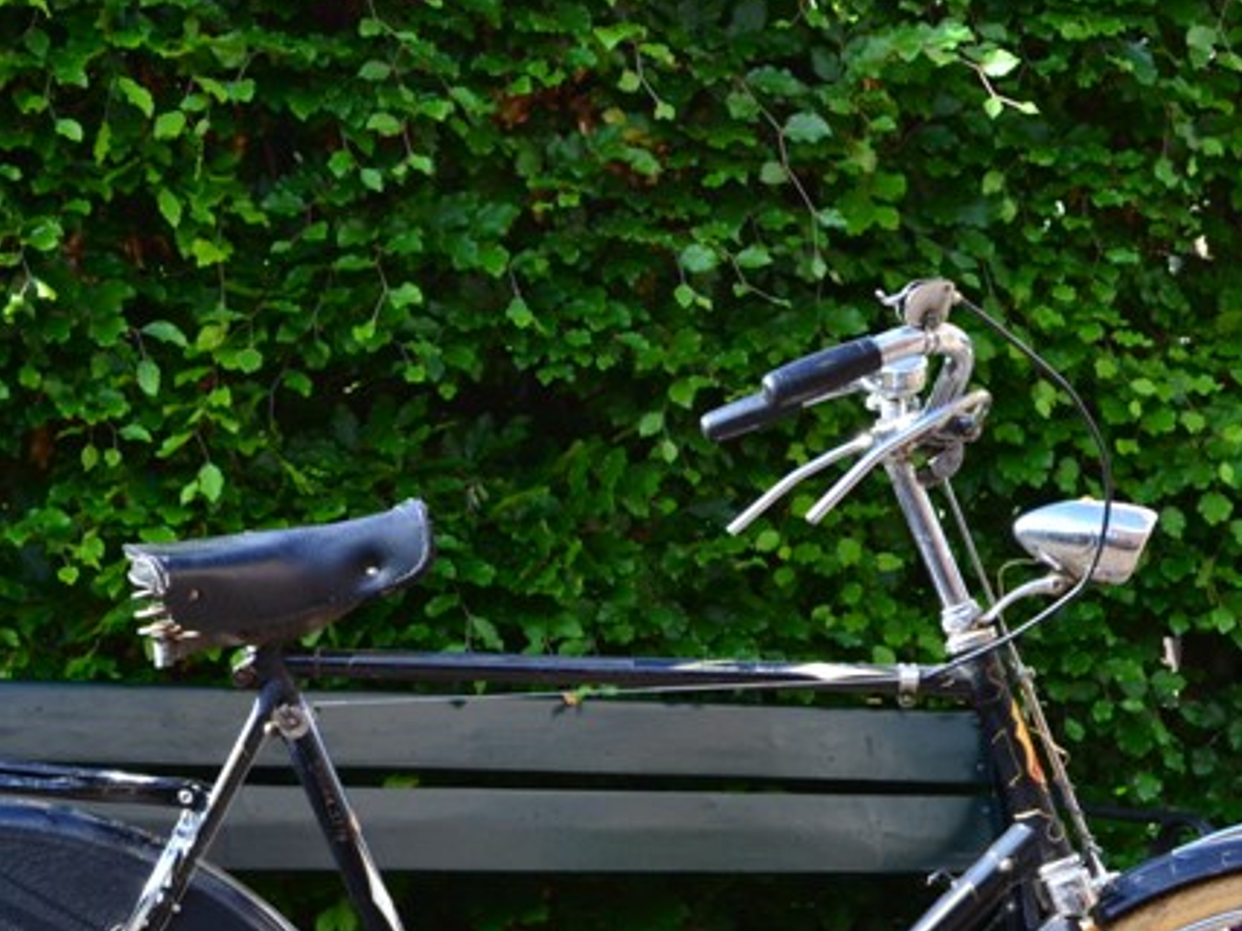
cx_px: 652
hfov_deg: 21.8
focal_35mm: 90
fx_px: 3228
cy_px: 930
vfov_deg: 16.1
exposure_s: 1/125
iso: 400
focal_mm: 26
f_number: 9
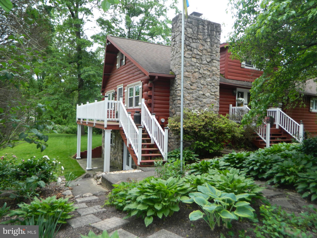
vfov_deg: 54.9
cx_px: 158
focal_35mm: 25
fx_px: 229
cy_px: 119
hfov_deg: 69.4
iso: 110
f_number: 3.1
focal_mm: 4.5
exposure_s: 1/80
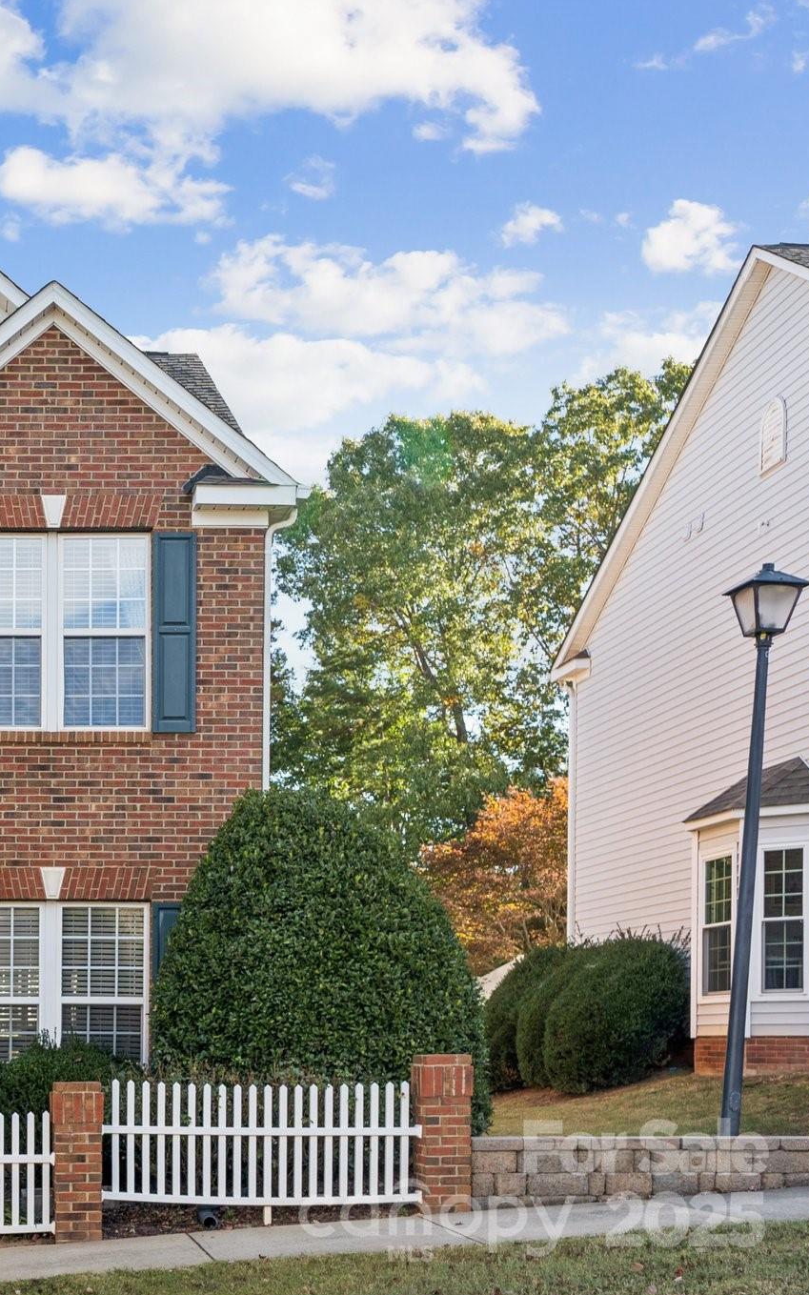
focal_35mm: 43
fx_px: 1517
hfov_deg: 26.8
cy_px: 648
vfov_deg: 46.2
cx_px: -138
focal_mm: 28
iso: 100
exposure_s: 1/250
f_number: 5
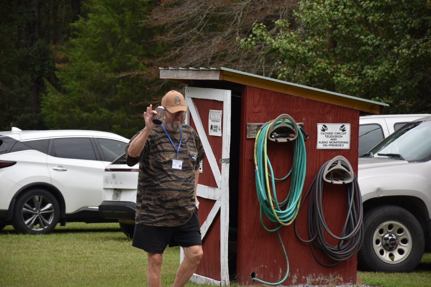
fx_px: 1885
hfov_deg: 13.0
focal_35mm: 158
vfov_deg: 8.7
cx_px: 216
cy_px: 144
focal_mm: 105
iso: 250
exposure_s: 1/500
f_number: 5.6
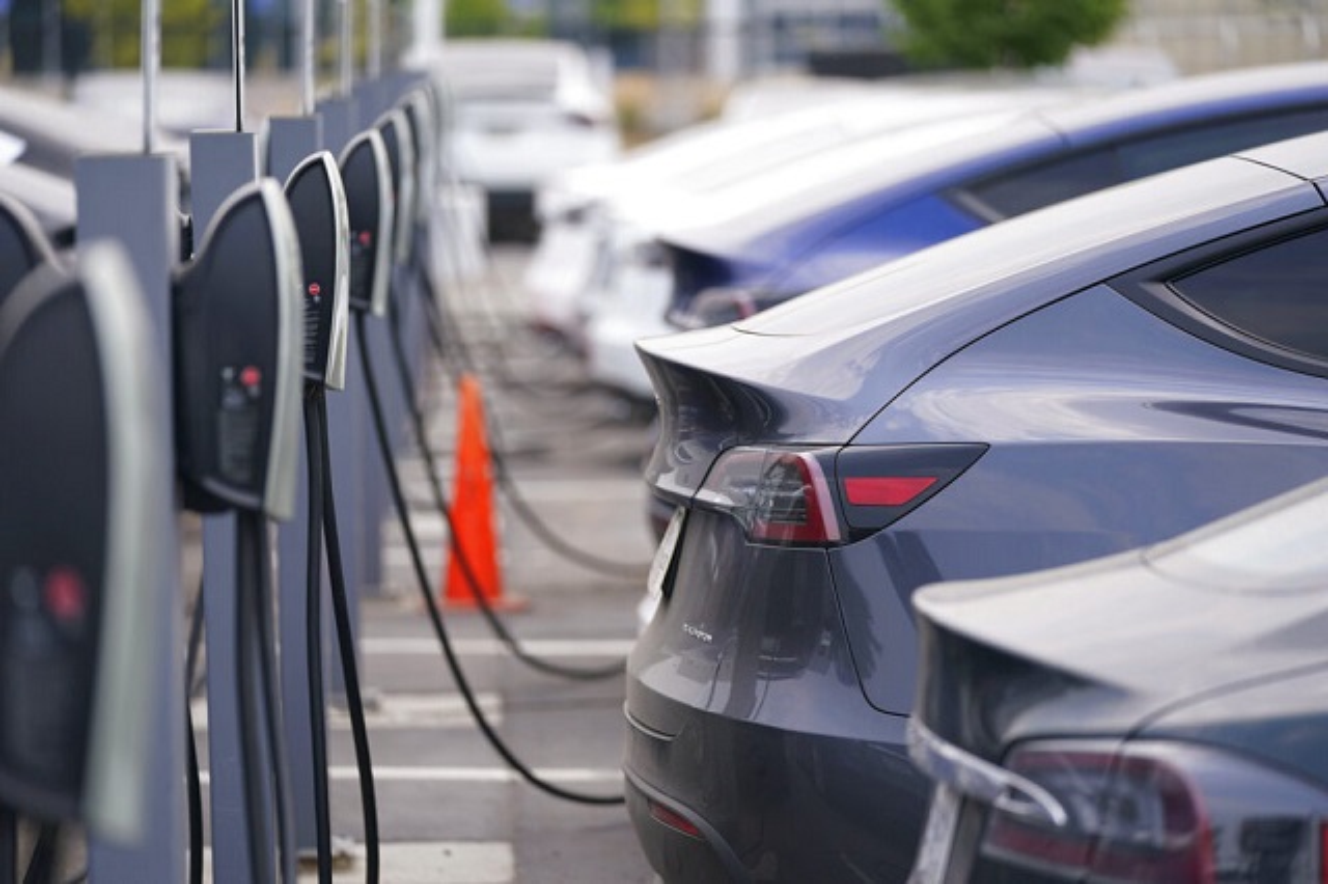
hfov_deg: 13.3
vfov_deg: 8.9
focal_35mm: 154
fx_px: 5678
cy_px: 442
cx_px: 664
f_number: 2.8
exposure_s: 1/1000
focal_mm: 154
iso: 160
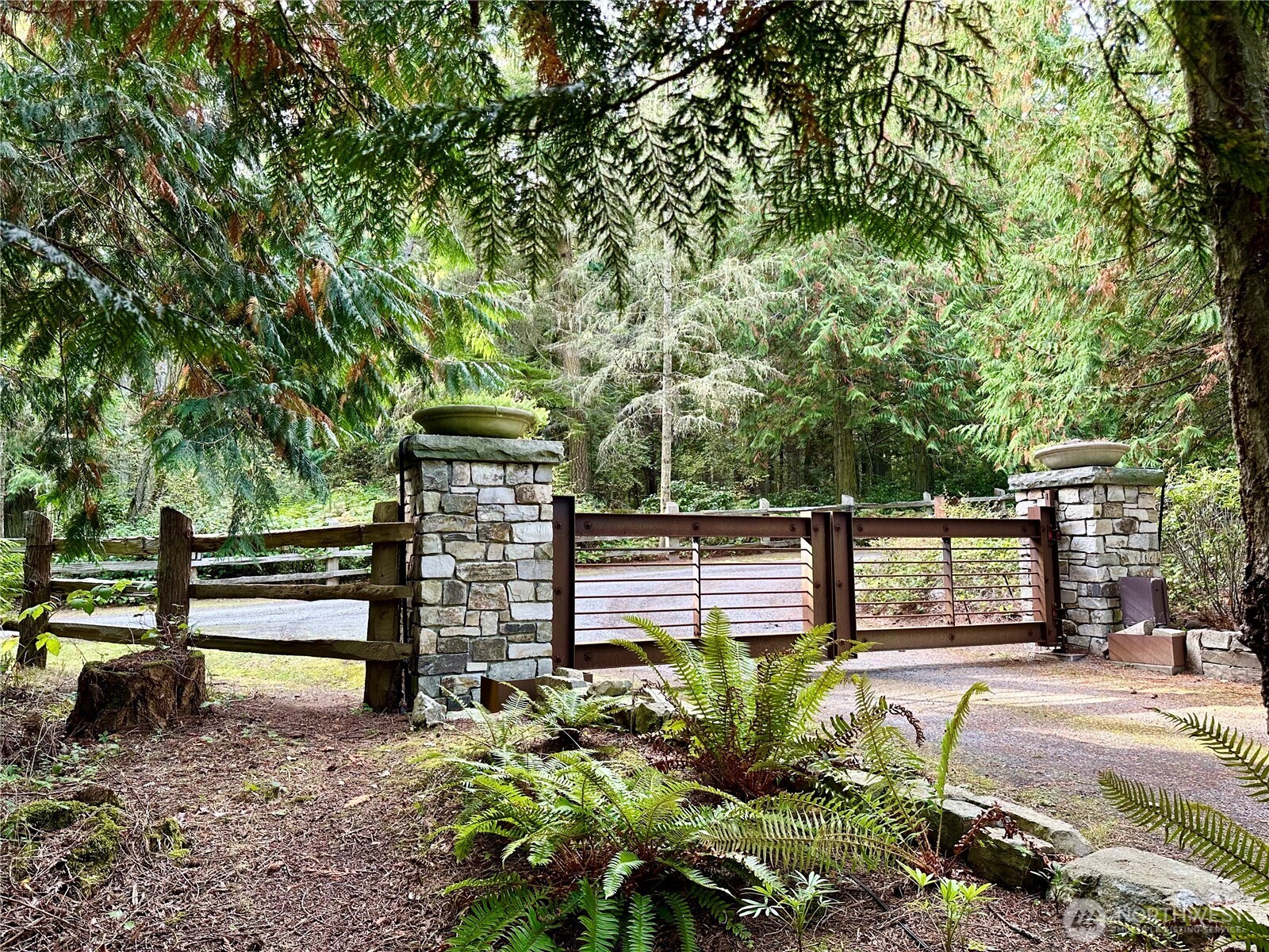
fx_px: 880
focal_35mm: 24
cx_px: 634
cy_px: 476
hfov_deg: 71.6
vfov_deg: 56.8
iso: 125
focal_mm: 6.86
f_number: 1.78
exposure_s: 1/121
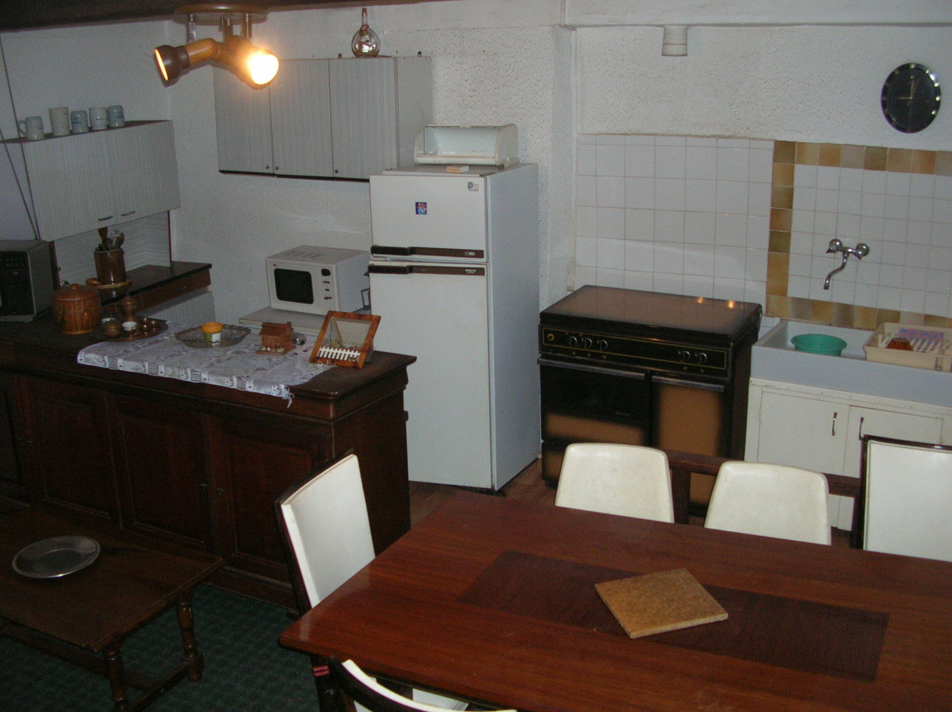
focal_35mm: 35
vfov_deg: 40.6
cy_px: 356
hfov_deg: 52.7
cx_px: 476
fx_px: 962
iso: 124
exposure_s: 1/60.1
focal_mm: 5.8
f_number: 2.8
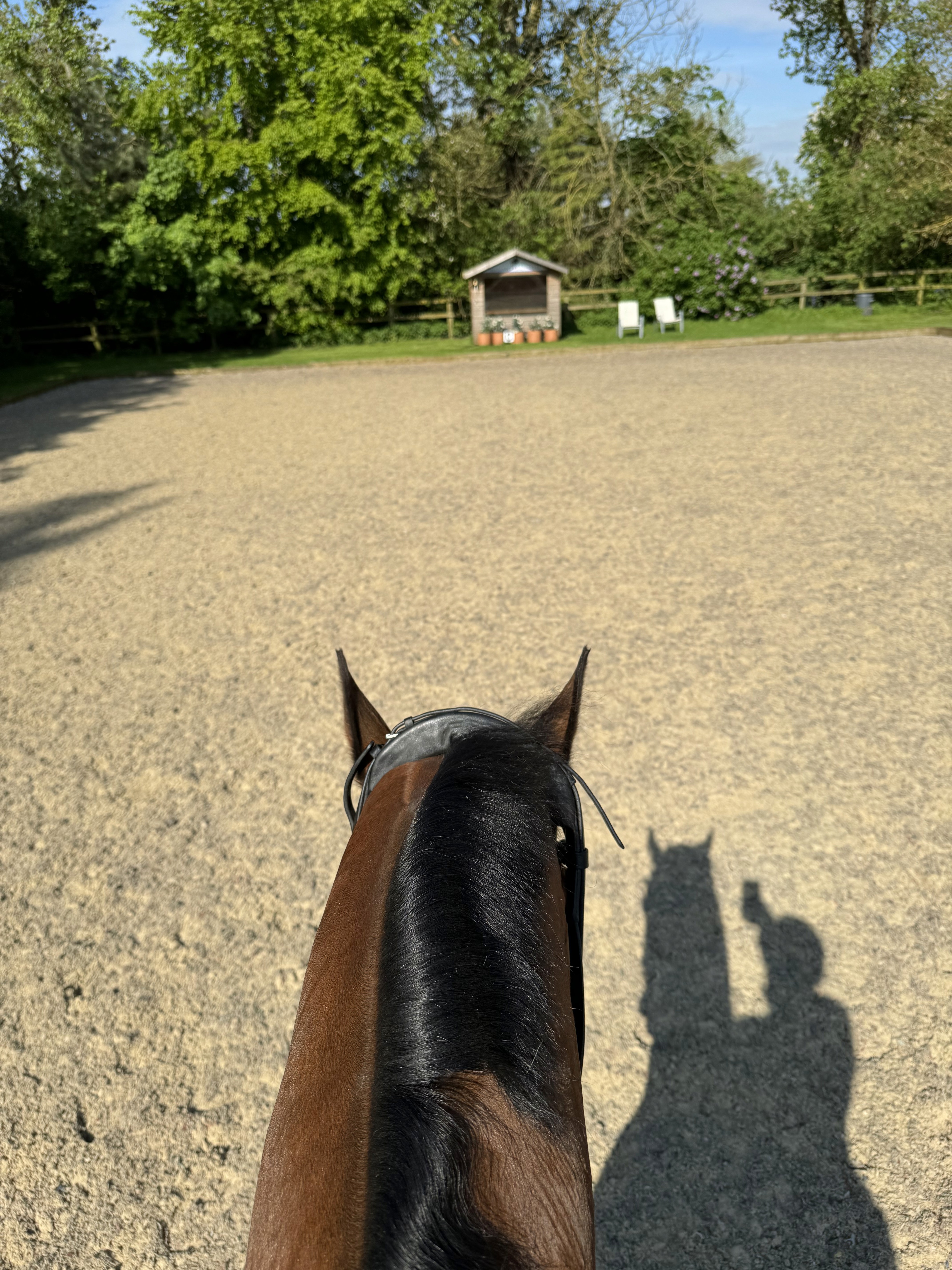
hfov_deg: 56.8
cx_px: 476
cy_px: 635
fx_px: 880
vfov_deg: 71.6
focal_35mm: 24
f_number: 1.78
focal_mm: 6.76
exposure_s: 1/5814
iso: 80
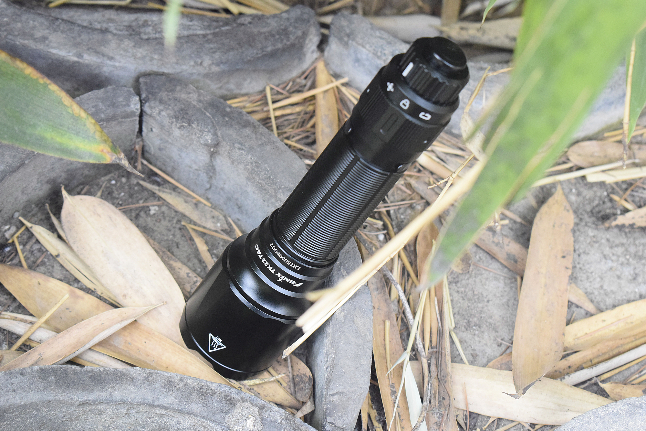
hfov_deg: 24.6
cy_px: 216
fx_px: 1480
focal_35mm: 82
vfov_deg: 16.6
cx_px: 323
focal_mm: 55
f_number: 8
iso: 3200
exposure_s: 1/250
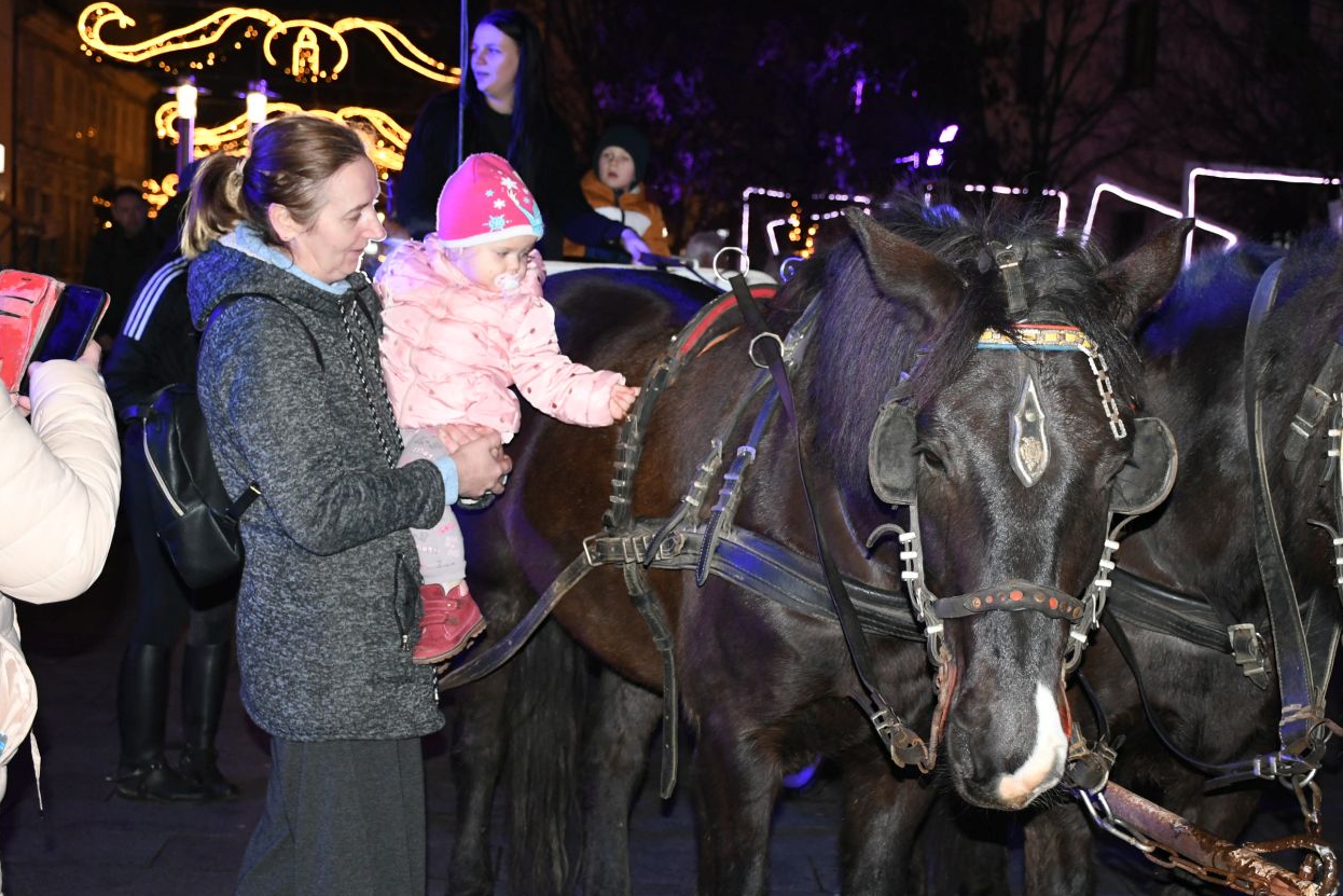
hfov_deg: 38.1
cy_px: 469
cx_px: 756
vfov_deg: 26.0
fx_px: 1940
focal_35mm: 52
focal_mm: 30
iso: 2000
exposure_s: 1/80
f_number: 4
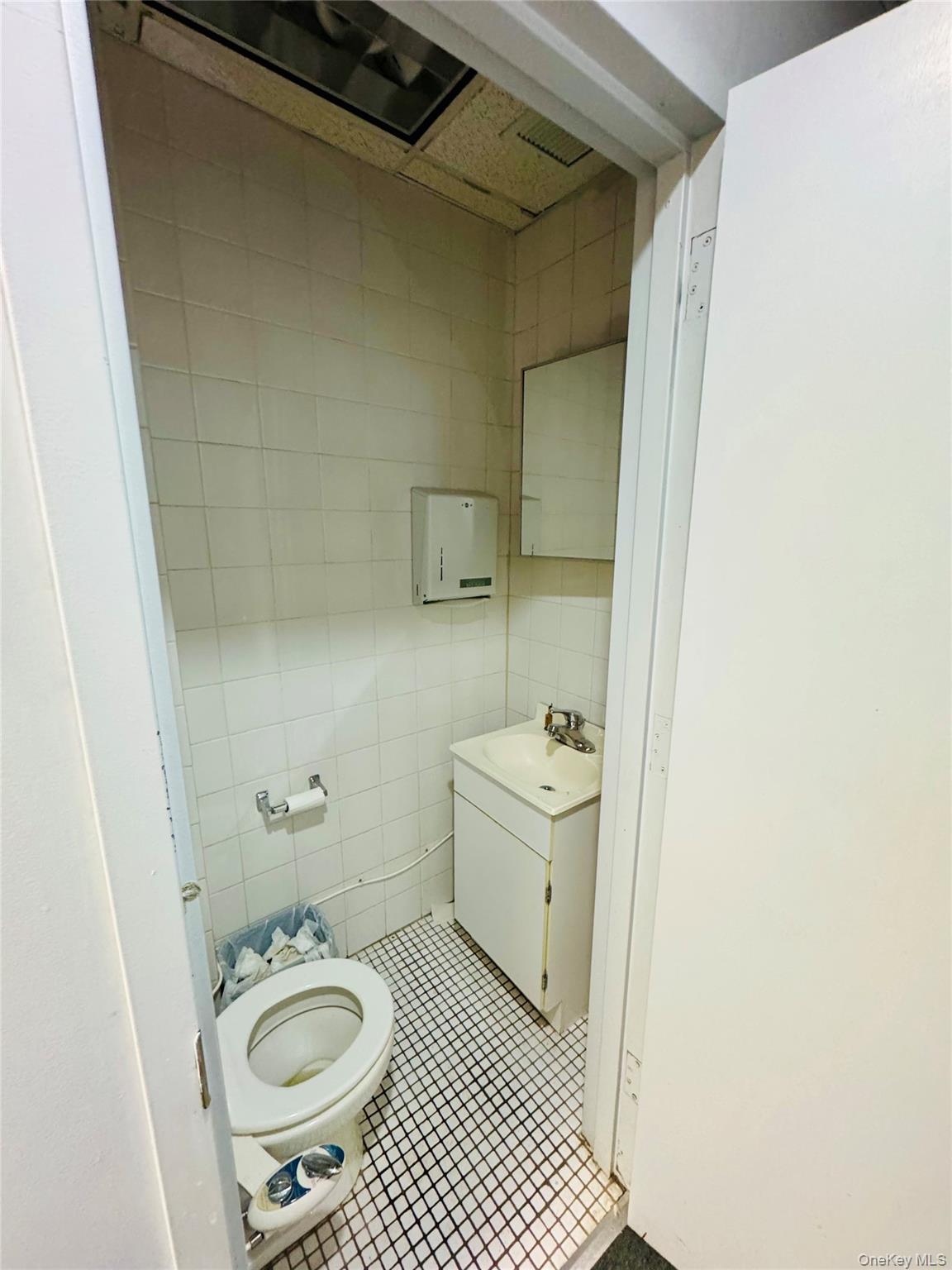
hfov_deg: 85.7
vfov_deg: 102.1
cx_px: 476
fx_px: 513
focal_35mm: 14
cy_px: 635
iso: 400
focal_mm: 2.22
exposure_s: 1/60
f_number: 2.2
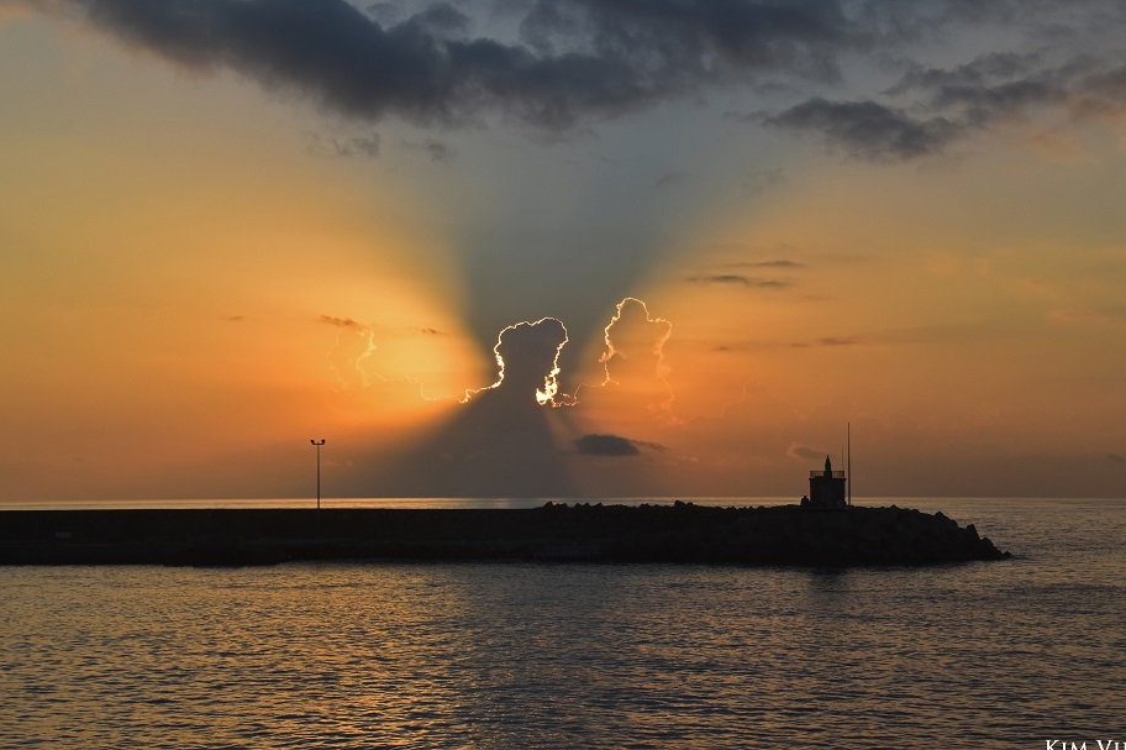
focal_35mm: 64
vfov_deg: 21.2
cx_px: 562
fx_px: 2001
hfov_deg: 31.4
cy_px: 361
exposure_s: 1/500
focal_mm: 38
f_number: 11
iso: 320
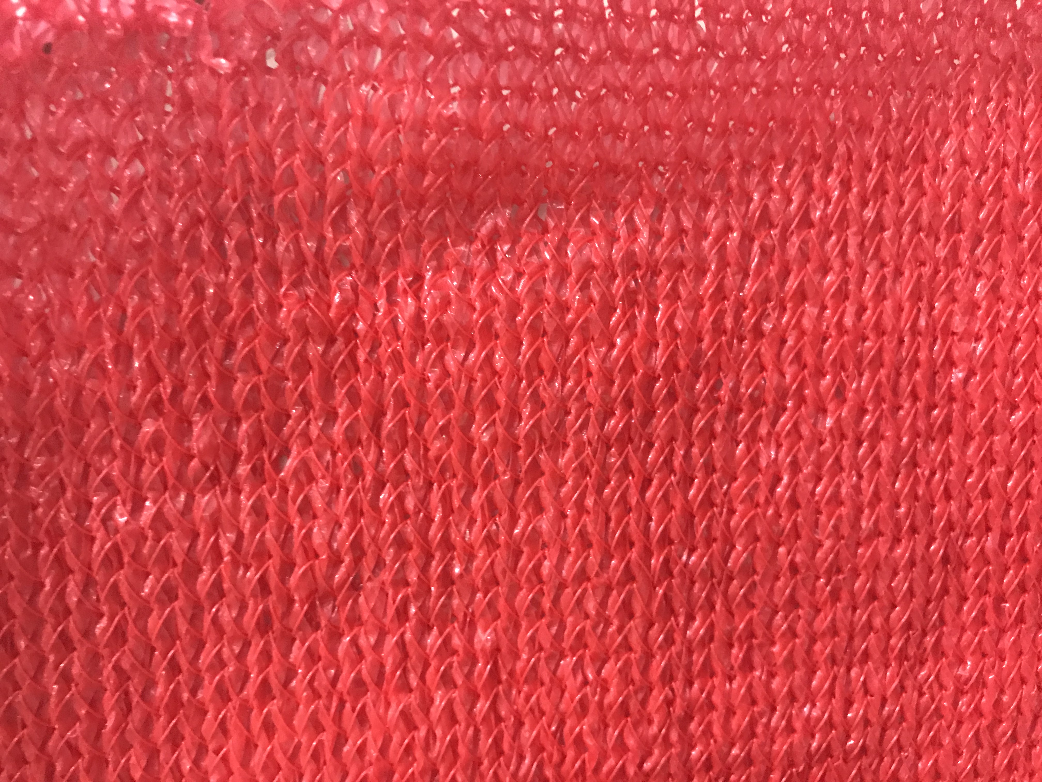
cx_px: 521
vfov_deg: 49.7
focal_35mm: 28
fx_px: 843
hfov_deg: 63.4
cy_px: 391
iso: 80
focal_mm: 3.99
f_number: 1.8
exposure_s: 1/7
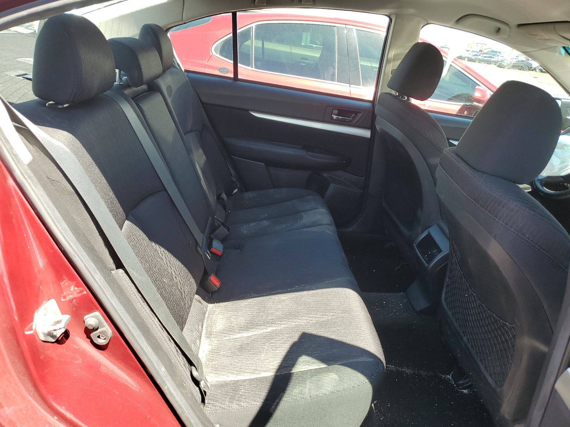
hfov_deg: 67.3
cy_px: 214
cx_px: 285
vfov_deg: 53.1
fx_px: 428
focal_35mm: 26
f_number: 1.5
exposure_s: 1/294
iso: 50
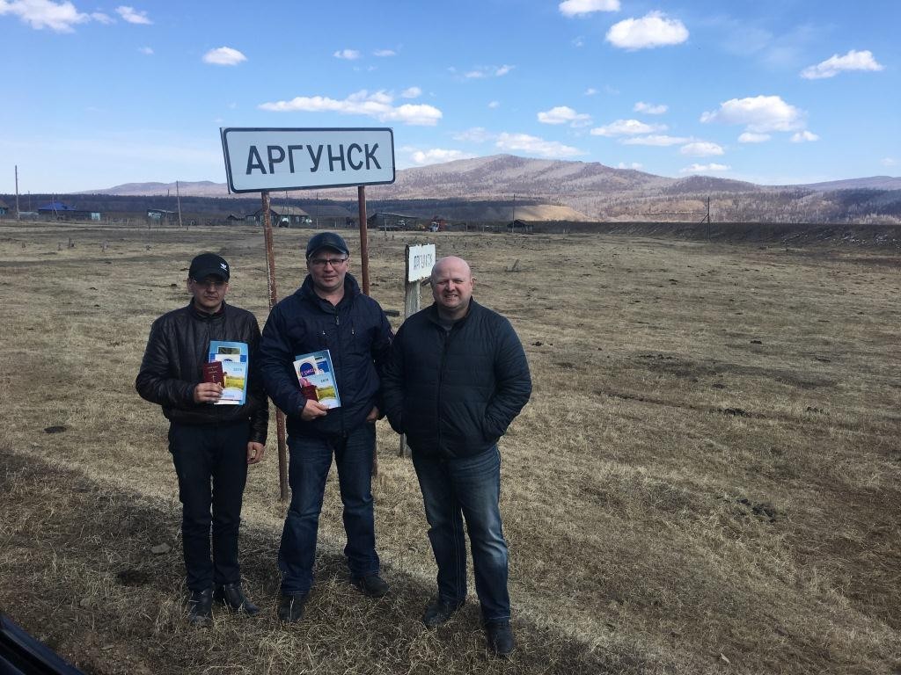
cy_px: 338
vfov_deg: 48.2
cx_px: 450
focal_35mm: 29
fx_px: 755
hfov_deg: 61.7
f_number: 2.2
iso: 25
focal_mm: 4.15
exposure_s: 1/1261
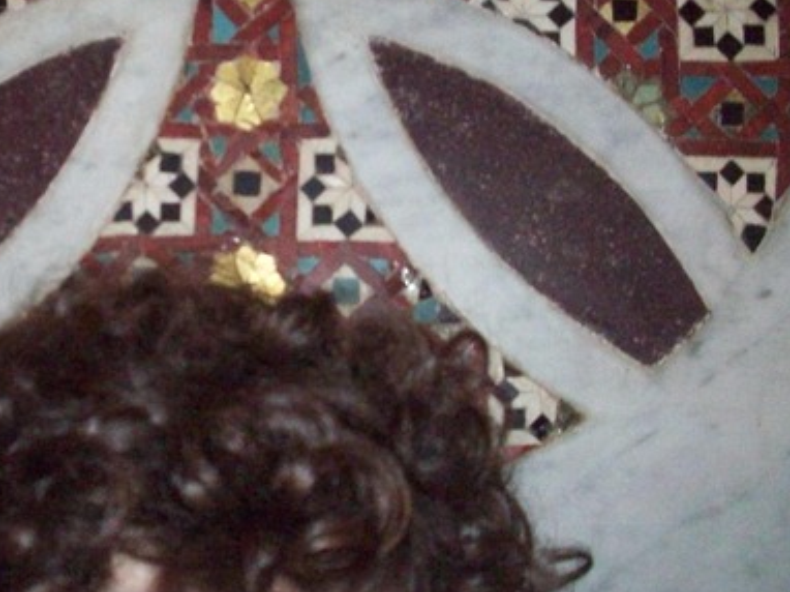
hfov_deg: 30.5
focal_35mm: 62
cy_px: 302
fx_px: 1414
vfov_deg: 23.6
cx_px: 165
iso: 800
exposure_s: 1/64
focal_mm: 6.2
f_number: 2.8
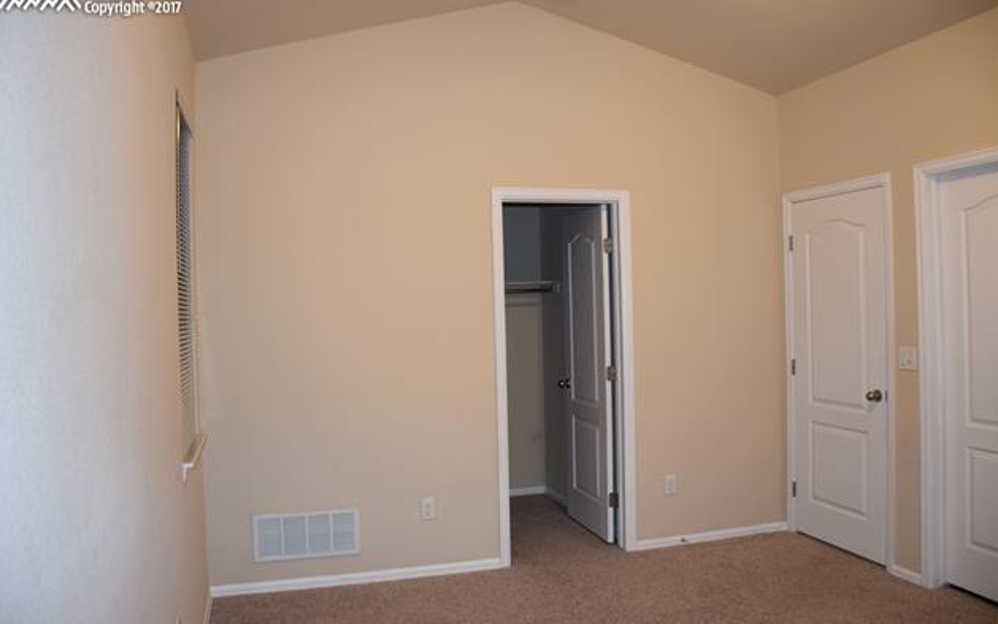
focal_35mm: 28
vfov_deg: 44.5
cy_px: 302
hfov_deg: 66.5
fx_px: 761
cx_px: 493
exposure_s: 1/80
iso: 800
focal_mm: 18
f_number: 4.5
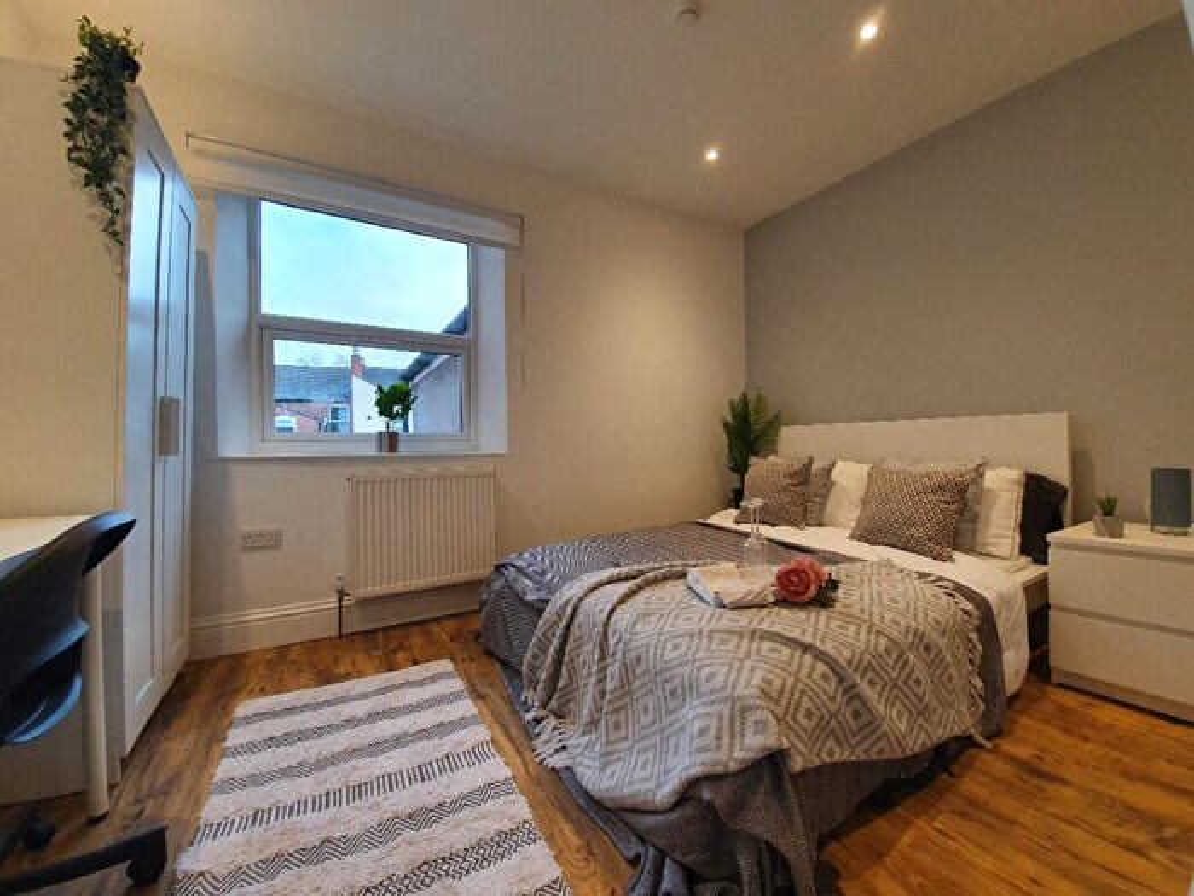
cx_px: 597
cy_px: 448
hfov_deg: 106.2
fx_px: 448
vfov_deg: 89.9
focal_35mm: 13
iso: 80
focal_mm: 1.8
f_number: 2.2
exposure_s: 1/50
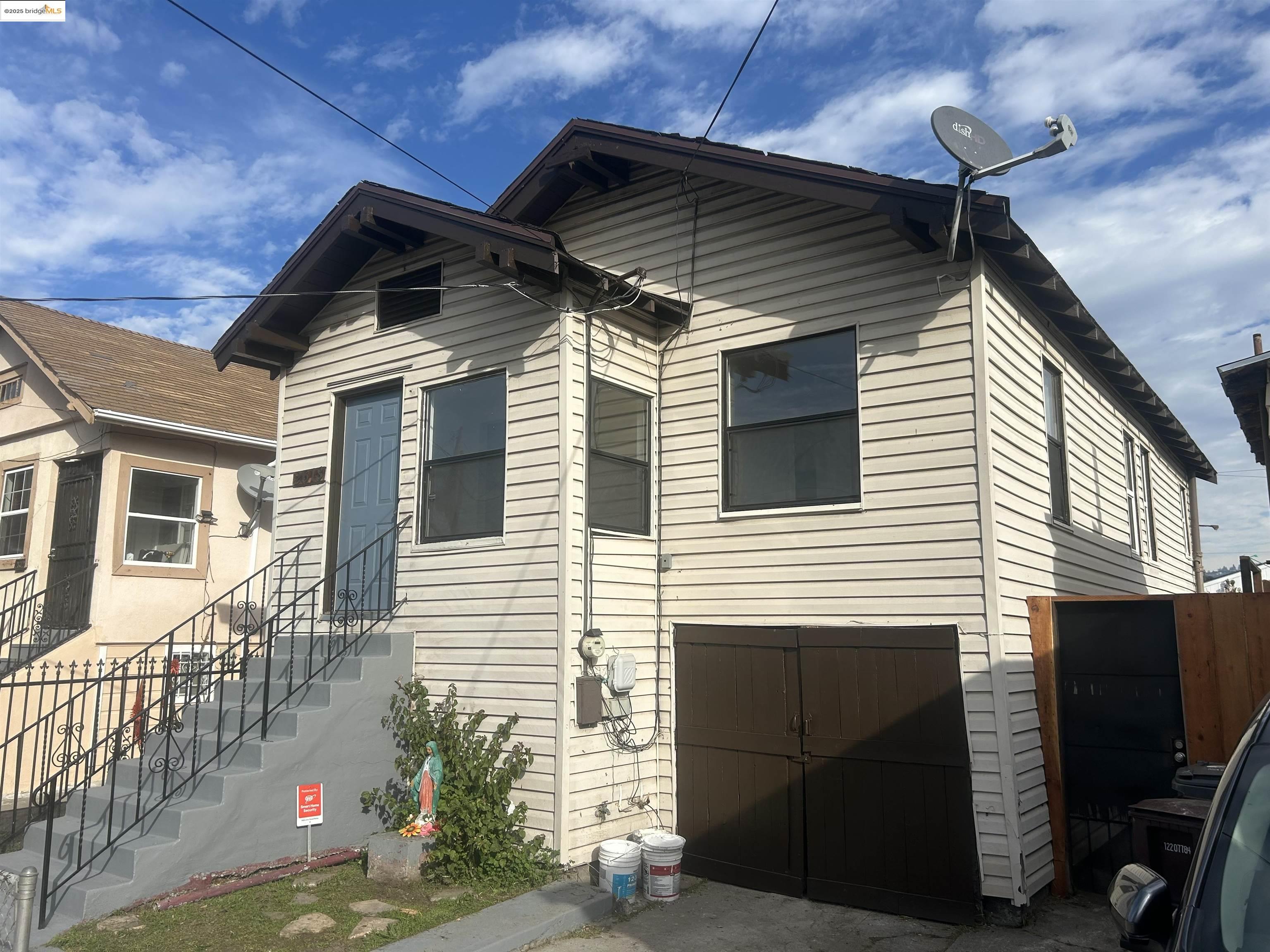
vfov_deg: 53.1
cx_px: 635
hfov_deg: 67.3
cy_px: 476
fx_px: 954
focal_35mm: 26
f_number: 1.5
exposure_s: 1/5076
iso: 50
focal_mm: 5.7
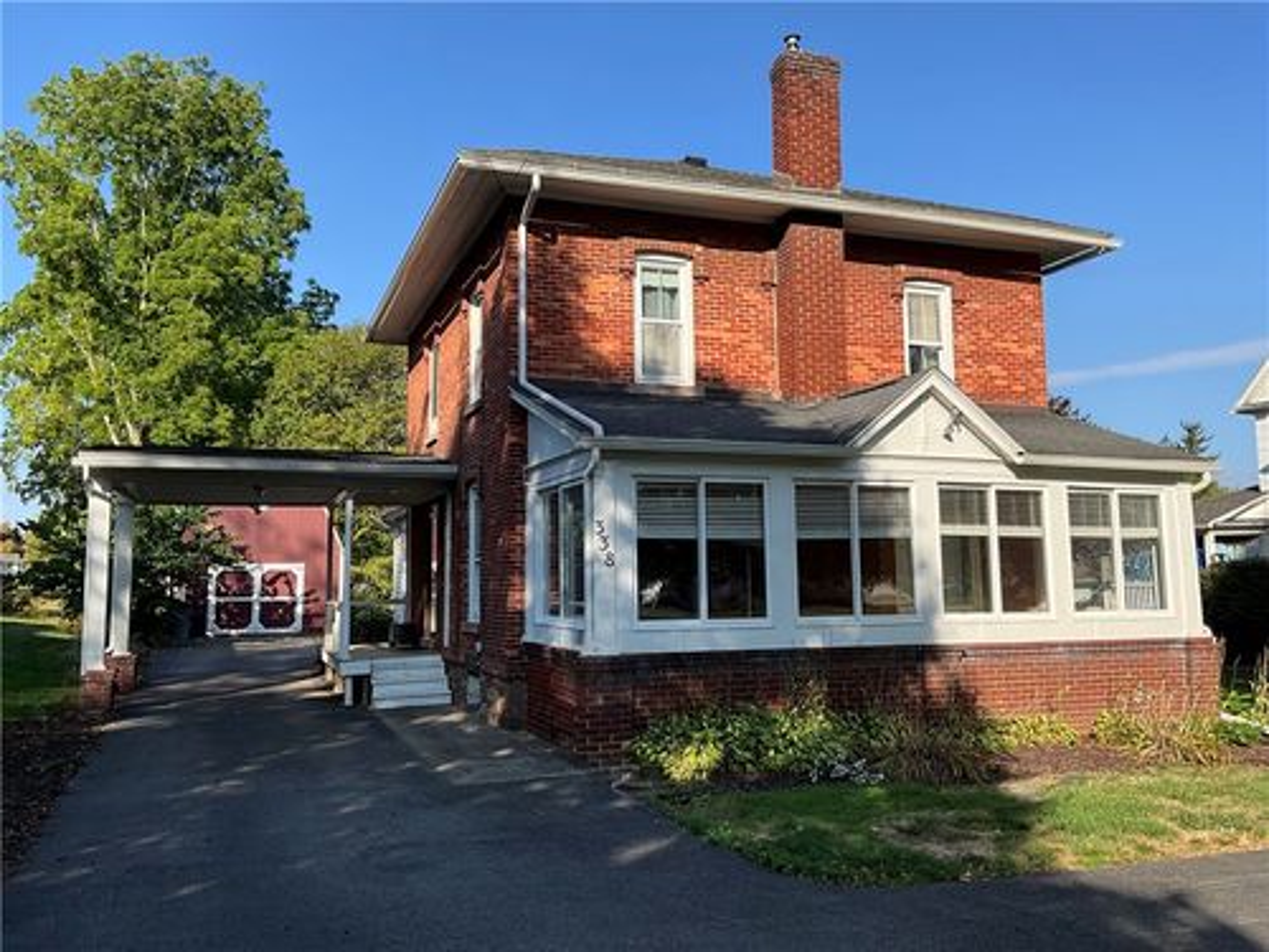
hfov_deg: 61.7
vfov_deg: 48.2
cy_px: 476
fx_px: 1063
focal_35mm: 29
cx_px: 634
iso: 25
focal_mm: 3
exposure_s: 1/1121
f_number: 1.8
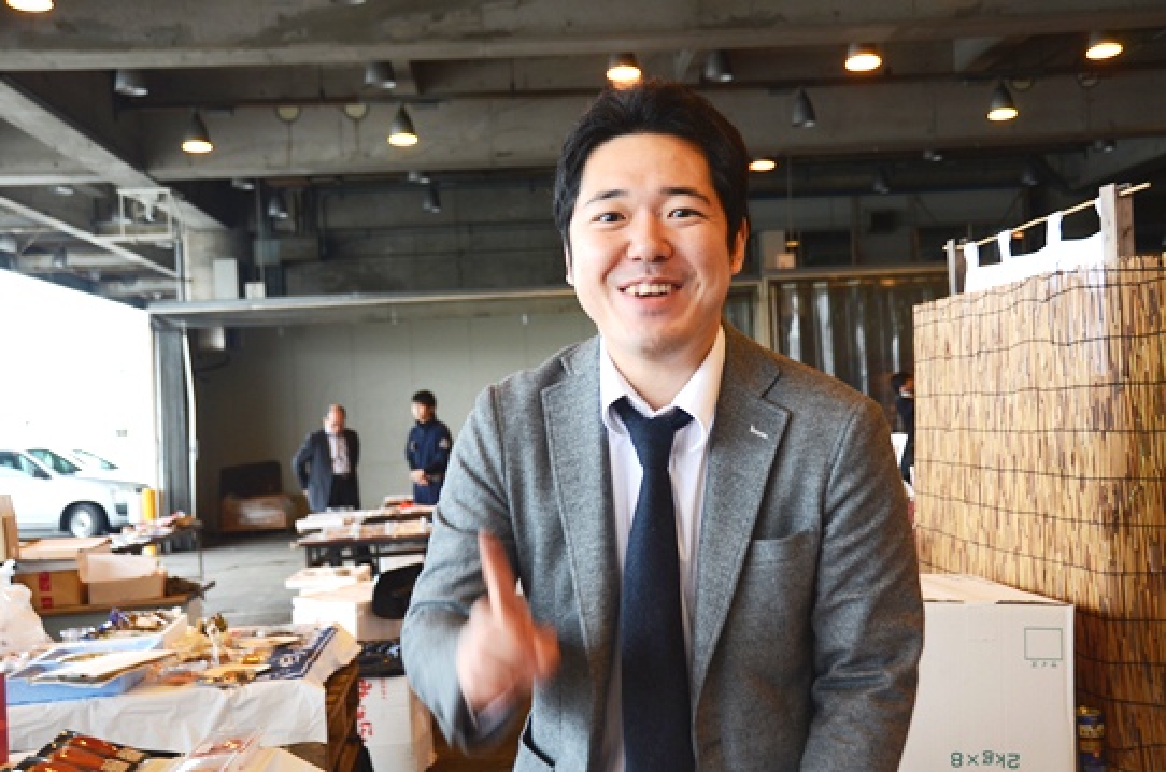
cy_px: 386
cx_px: 583
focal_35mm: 42
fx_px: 1358
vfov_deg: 31.8
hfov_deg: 46.5
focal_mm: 28
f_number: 4
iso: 100
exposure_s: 1/30
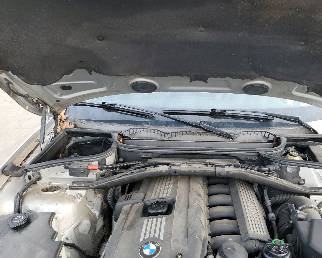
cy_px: 129
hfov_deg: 56.7
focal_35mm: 31
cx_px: 195
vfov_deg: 47.1
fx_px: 295
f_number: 1.5
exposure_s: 1/233
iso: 50
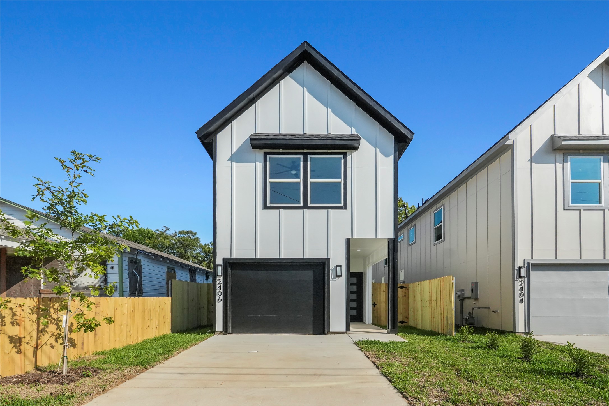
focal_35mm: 16
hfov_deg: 95.0
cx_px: 304
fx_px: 279
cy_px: 203
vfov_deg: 72.1
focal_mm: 11
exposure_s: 1/4000
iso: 2500
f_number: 8
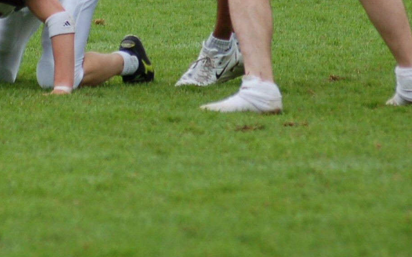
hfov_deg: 2.6
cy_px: -60
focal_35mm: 812
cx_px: 120
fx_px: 9114
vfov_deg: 1.6
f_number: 5.3
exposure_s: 1/500
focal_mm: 220
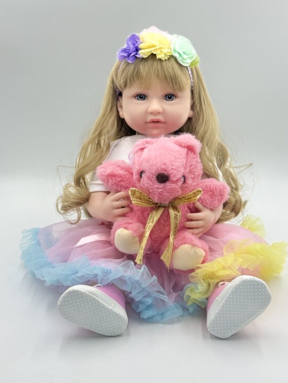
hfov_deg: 28.0
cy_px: 185
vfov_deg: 36.8
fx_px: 577
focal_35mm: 52
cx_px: 153
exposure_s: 1/778
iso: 80
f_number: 1.78
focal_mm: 6.76
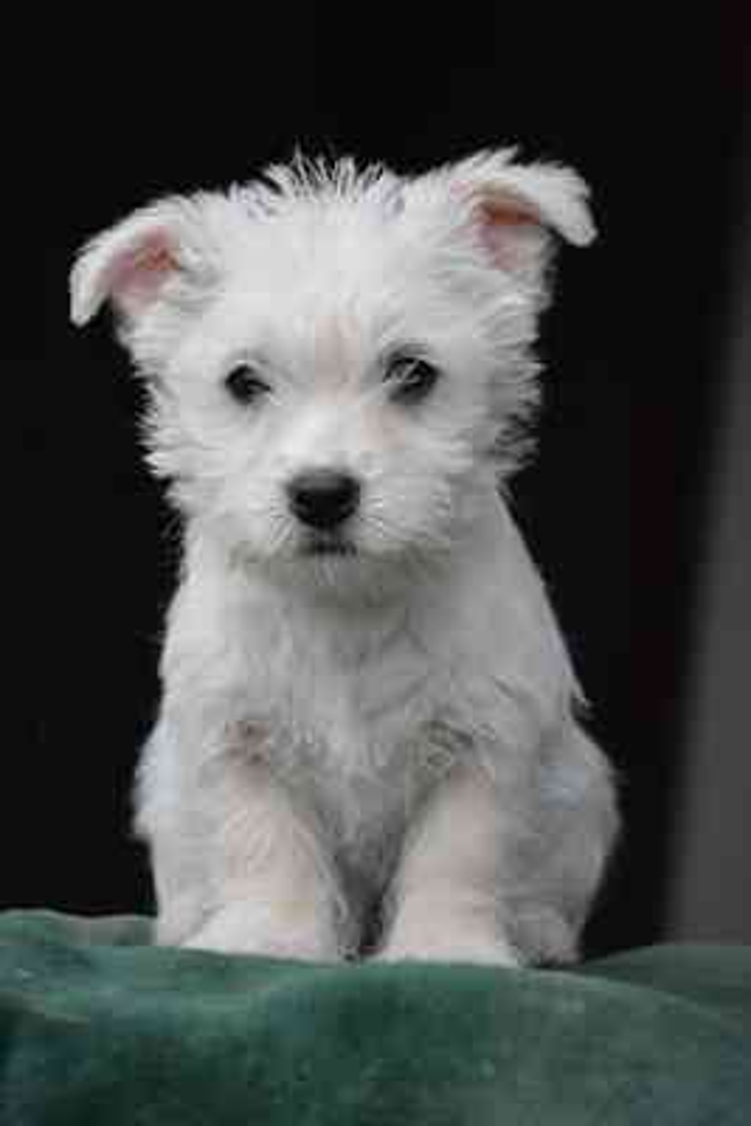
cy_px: 563
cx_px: 376
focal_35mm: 225
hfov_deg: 6.1
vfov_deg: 9.1
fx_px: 7034
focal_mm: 150
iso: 2500
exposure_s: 1/1250
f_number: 5.6
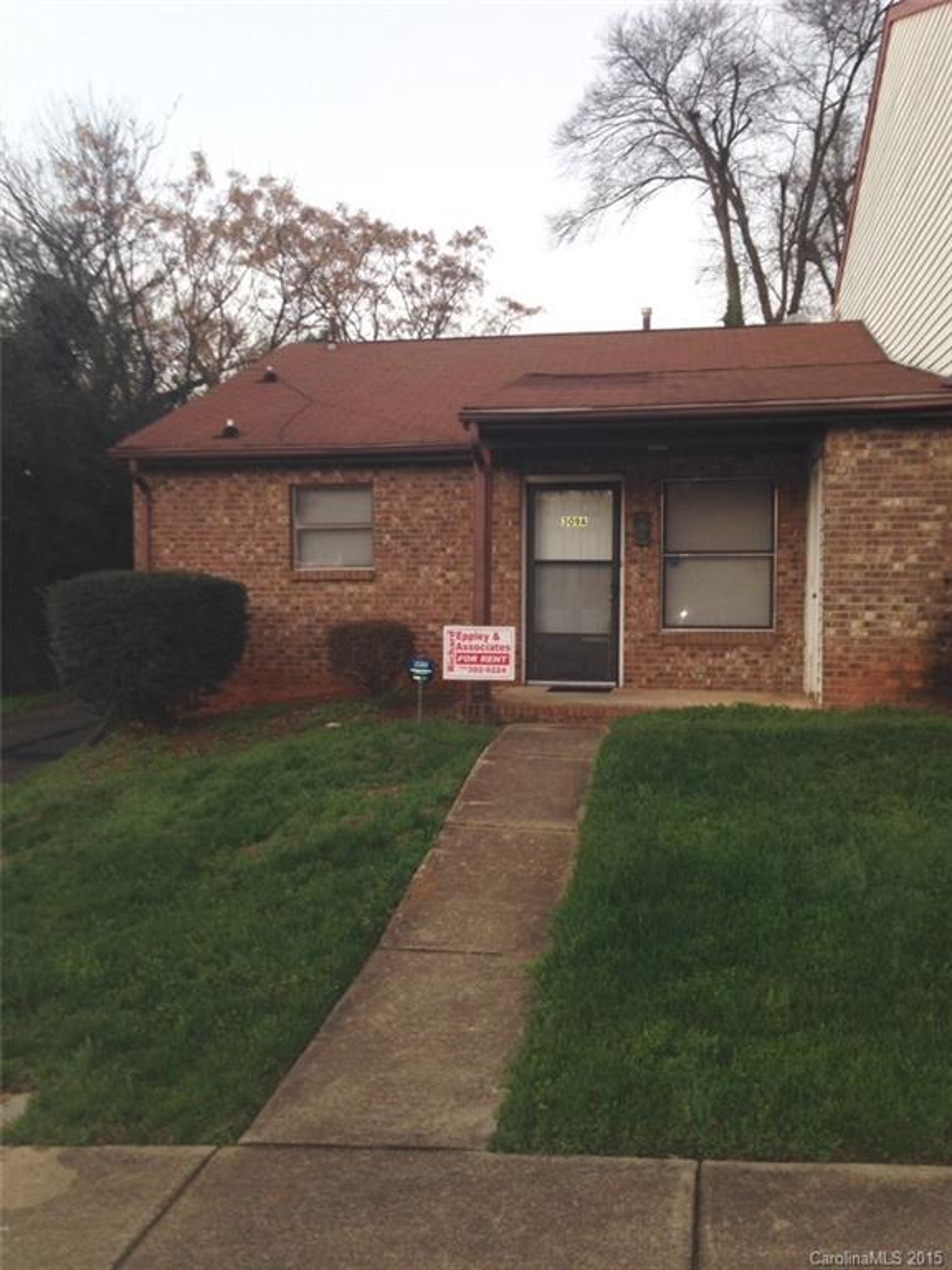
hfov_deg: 42.9
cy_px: 635
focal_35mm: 33
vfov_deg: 55.4
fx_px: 1210
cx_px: 476
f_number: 2.4
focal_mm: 4.12
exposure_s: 1/20
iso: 80
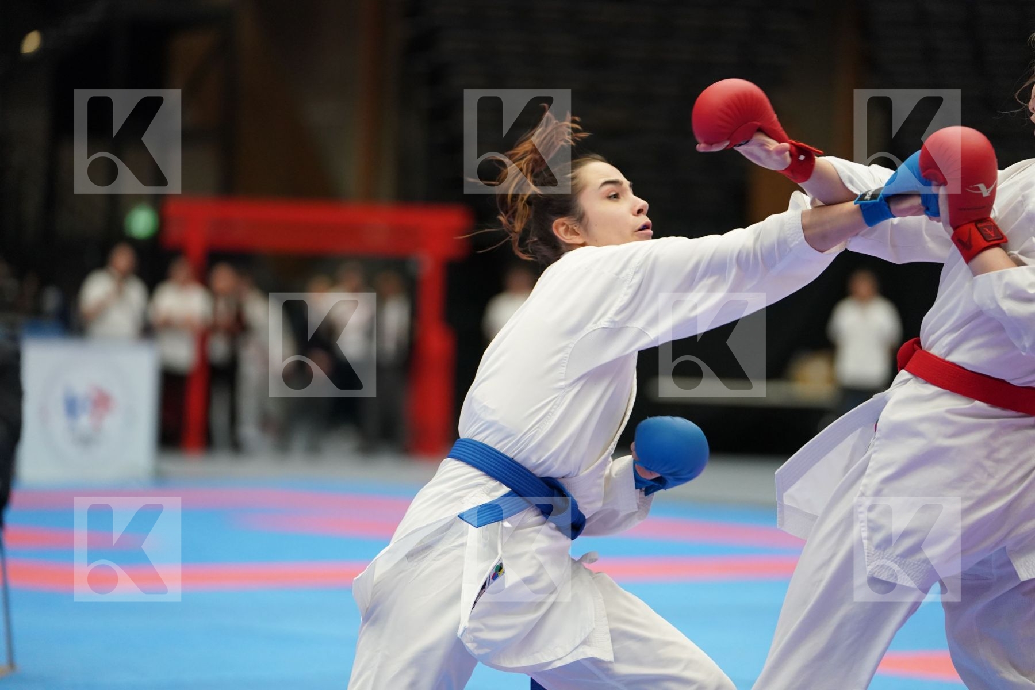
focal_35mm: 150
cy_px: 345
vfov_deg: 9.1
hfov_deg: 13.7
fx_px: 4312
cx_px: 518
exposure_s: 1/1000
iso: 3200
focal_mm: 150
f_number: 2.8
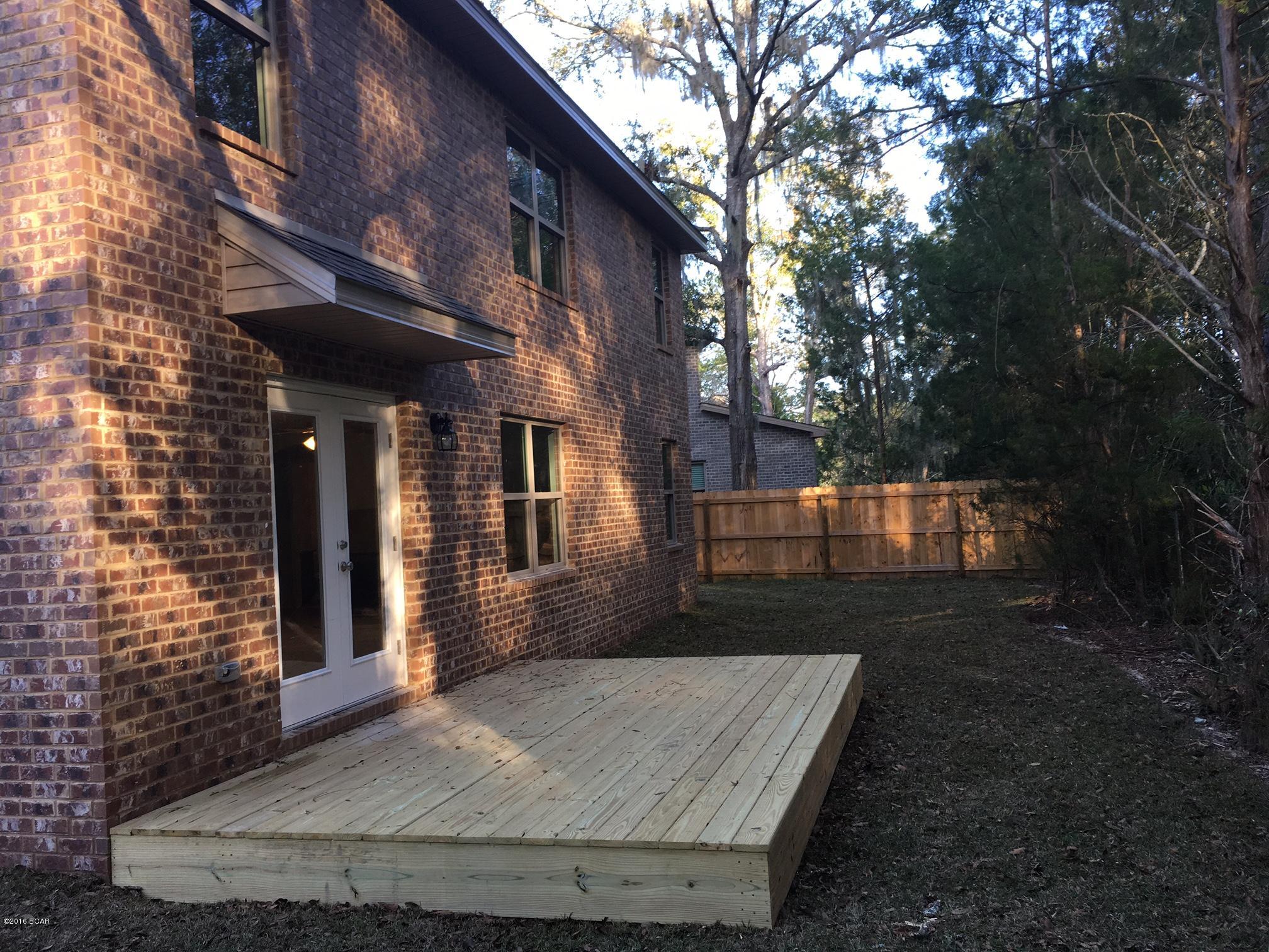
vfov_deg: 48.2
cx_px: 634
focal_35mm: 29
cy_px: 476
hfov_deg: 61.7
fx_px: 1063
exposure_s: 1/120
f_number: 2.2
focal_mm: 4.15
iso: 32
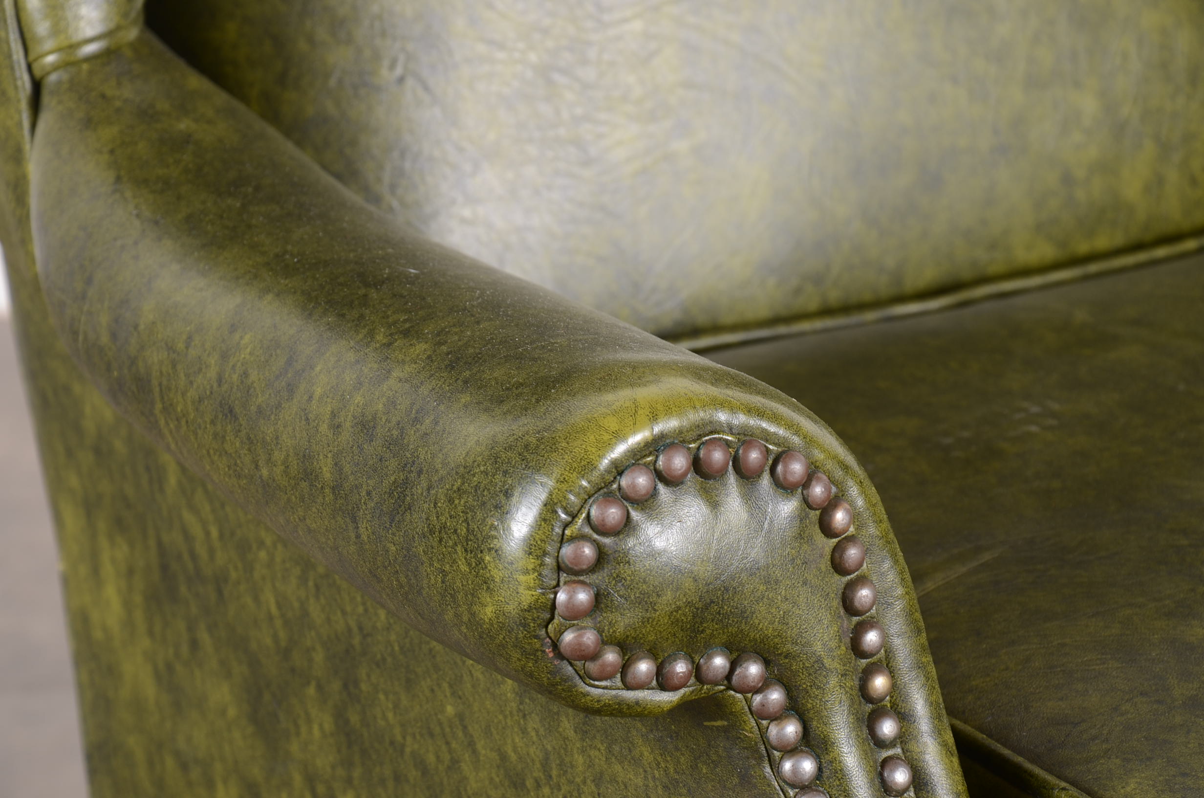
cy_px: 399
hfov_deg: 13.1
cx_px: 602
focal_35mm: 158
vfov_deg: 8.7
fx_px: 5257
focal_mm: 105
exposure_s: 1/125
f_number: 10
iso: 160
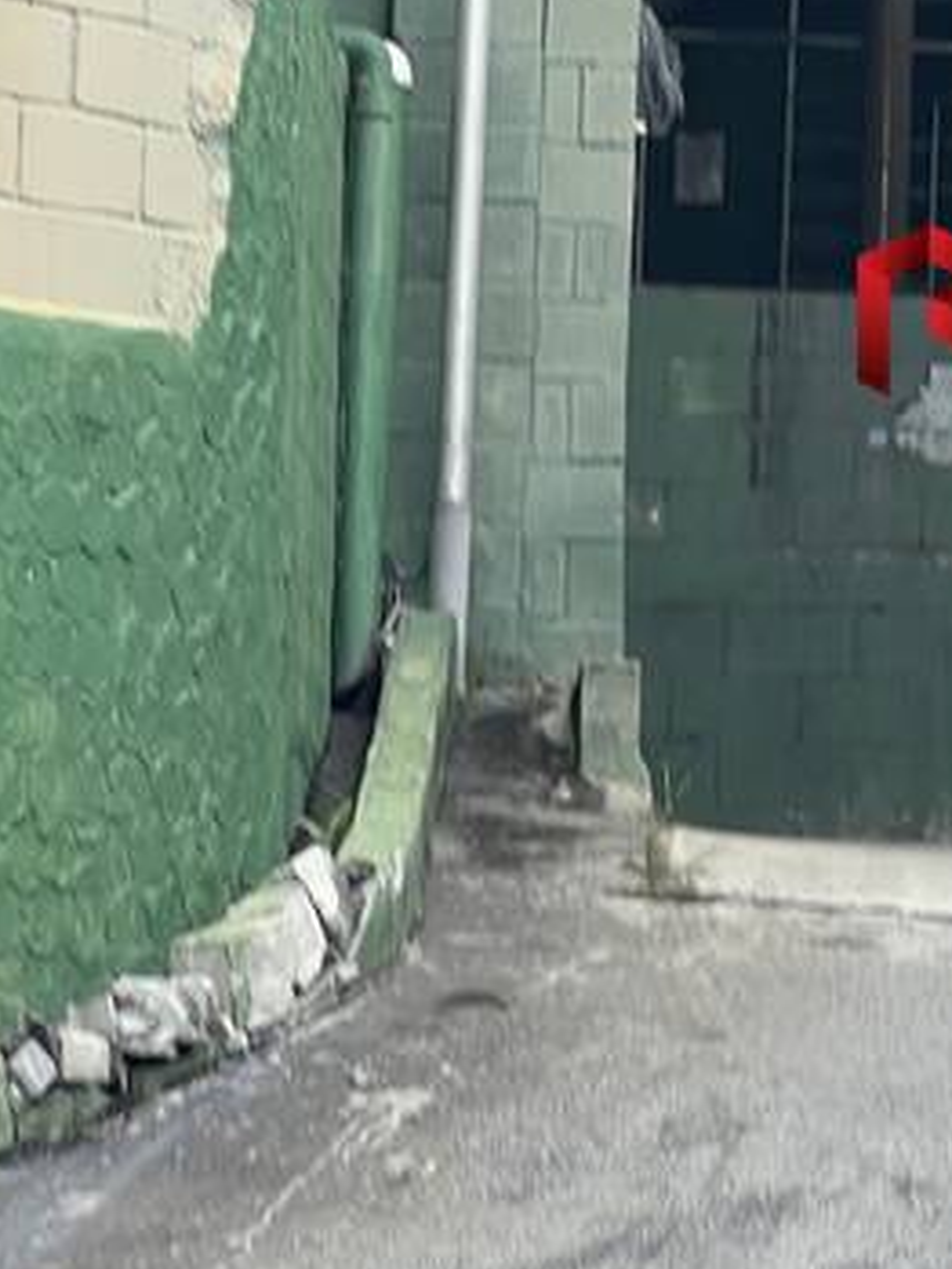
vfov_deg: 8.3
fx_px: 8722
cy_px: 313
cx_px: 1373
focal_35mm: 238
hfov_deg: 6.2
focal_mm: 9
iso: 32
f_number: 2.8
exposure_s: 1/104
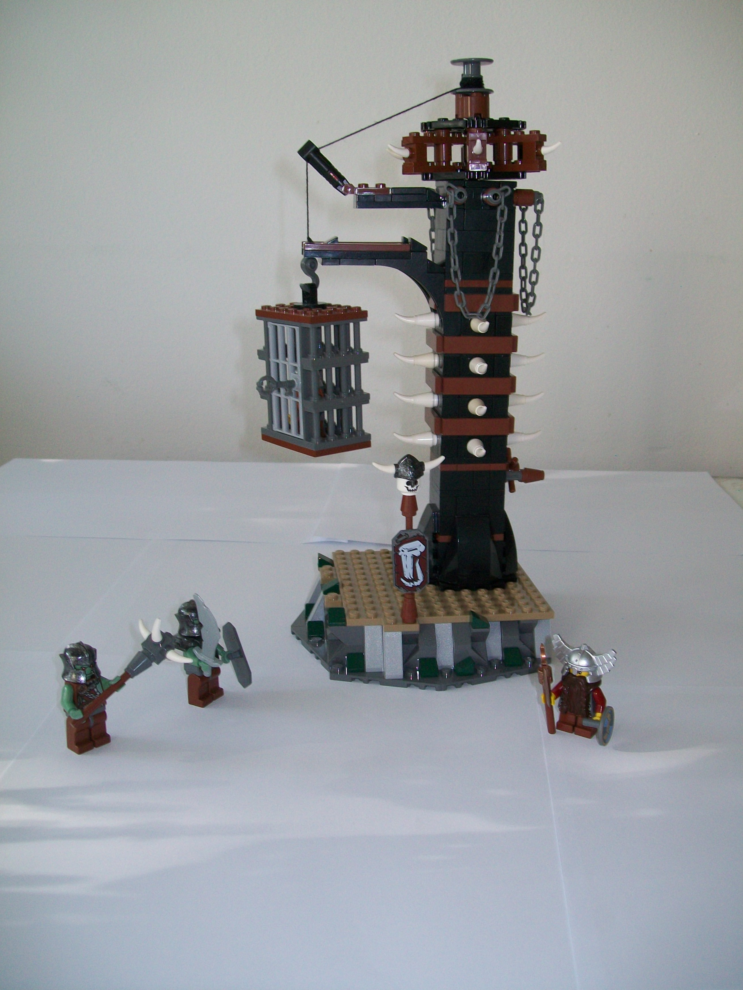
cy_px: 495
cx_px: 372
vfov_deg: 51.4
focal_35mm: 36
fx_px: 1030
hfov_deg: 39.7
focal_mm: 6
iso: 64
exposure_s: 1/60
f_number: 2.7
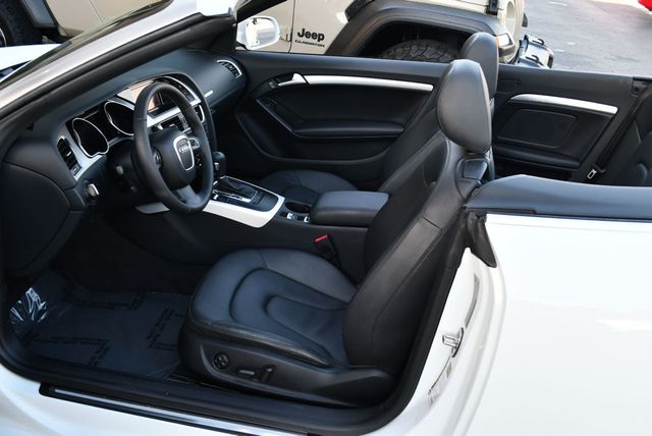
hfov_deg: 53.1
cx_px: 326
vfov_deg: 36.9
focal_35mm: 36
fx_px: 653
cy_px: 218
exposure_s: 1/250
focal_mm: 18
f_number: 4.5
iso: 400
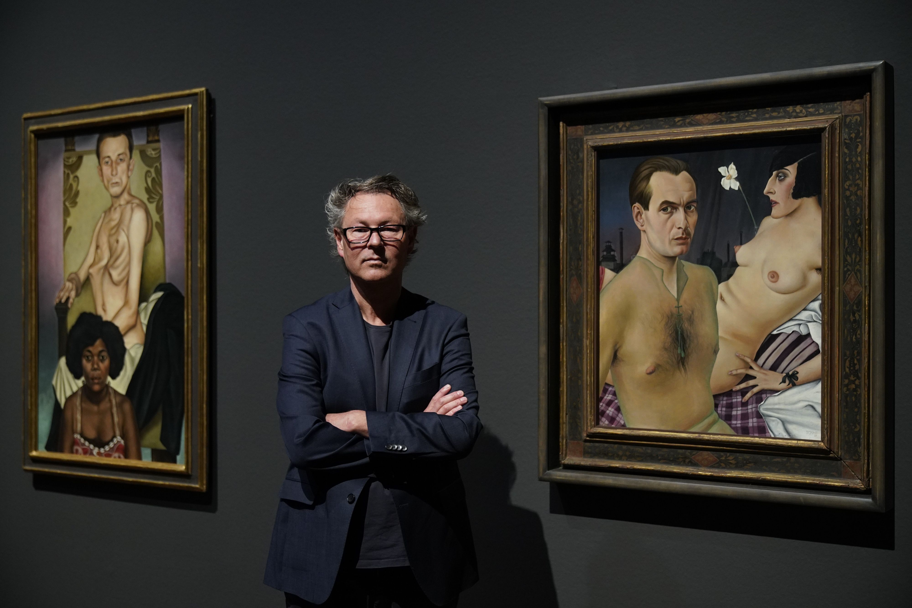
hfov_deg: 43.6
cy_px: 304
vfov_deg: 29.9
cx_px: 456
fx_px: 1140
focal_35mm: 45
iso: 2500
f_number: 2.8
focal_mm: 45
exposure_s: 1/125
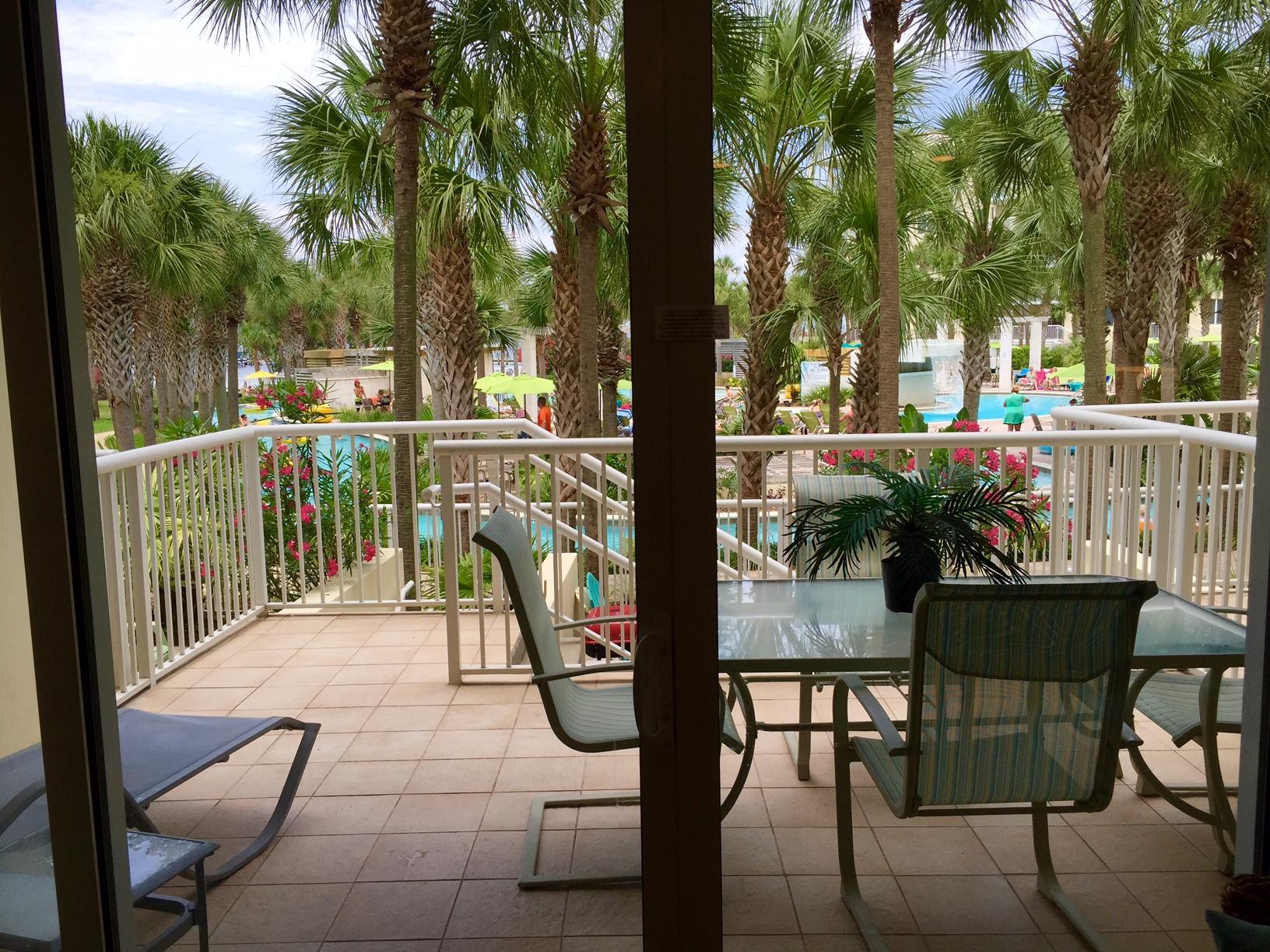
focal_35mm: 29
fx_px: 1064
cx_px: 635
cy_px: 476
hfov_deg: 61.7
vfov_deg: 48.2
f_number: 2.2
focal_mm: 4.15
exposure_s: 1/412
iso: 32
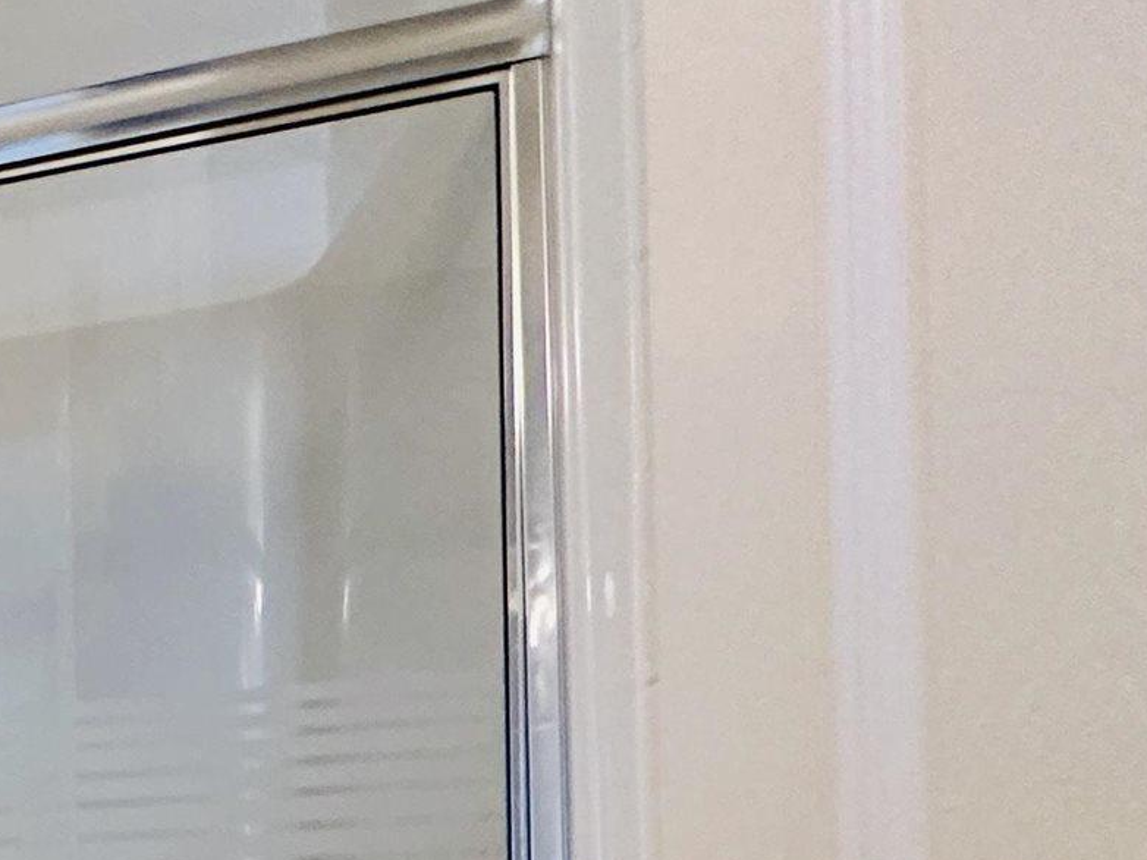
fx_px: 1822
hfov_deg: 21.0
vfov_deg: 24.2
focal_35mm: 55
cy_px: 1020
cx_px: -996
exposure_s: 1/120
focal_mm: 2.22
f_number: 2.2
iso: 320
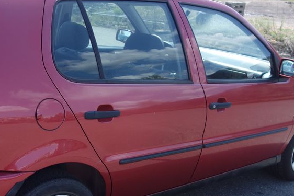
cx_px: 94
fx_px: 417
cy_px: 130
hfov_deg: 38.4
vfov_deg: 26.4
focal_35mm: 51
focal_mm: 10.4
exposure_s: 1/1600
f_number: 1.8
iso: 125
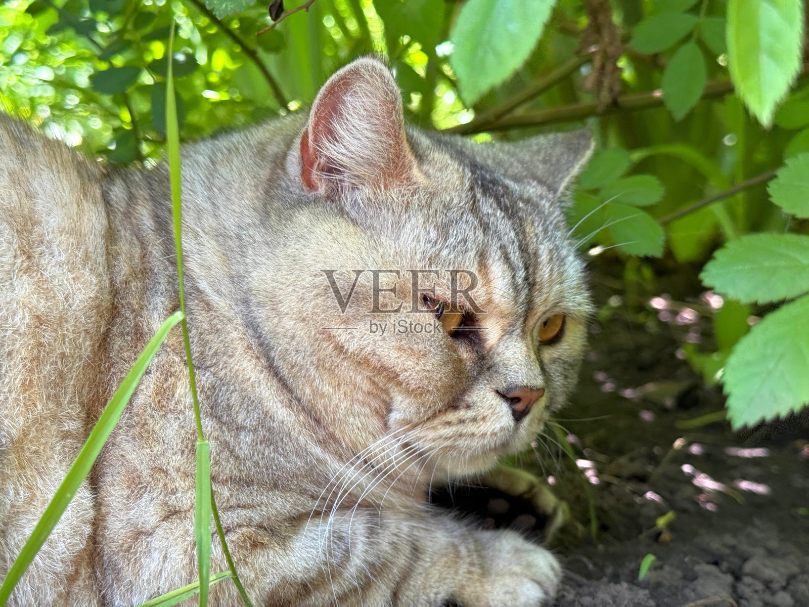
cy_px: 304
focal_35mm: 48
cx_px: 404
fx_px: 1122
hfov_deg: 39.7
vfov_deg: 30.3
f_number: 1.78
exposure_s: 1/156
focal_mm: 6.76
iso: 80
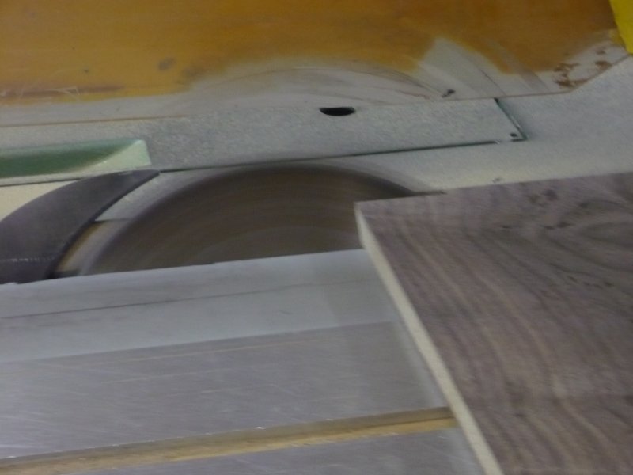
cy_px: 238
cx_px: 316
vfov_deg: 14.4
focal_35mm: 103
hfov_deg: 19.1
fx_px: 1883
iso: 400
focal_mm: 17
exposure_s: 1/6
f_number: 4.9
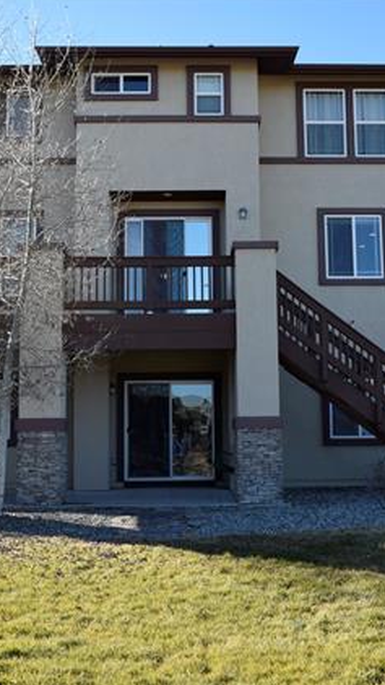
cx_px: 198
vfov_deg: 47.3
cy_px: 342
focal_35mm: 43
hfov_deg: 27.7
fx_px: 780
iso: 250
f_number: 8
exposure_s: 1/250
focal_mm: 18
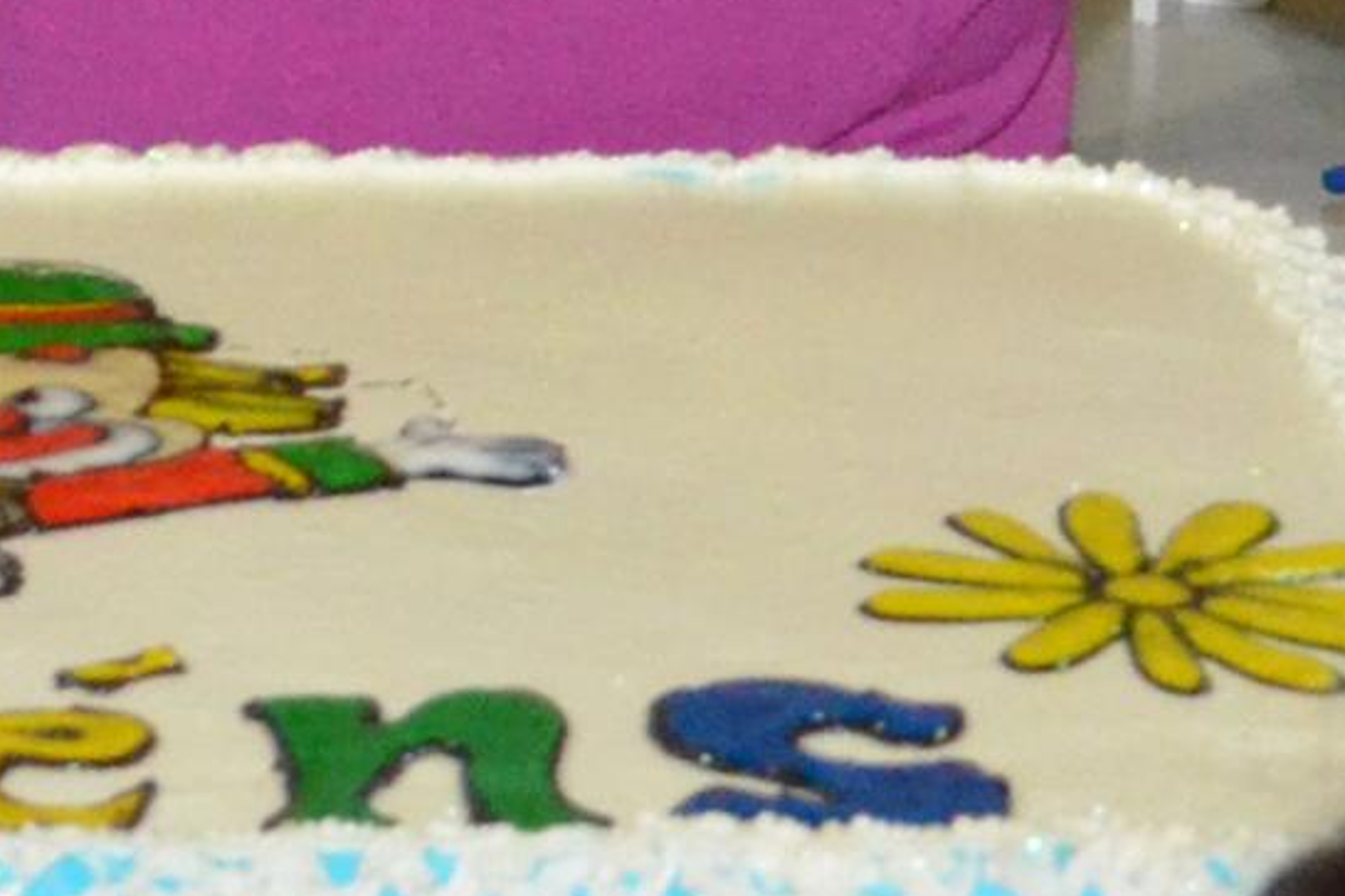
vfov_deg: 4.1
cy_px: -1751
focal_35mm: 325
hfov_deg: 6.3
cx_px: -807
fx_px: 12138
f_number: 4.2
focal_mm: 30
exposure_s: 1/60
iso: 3200
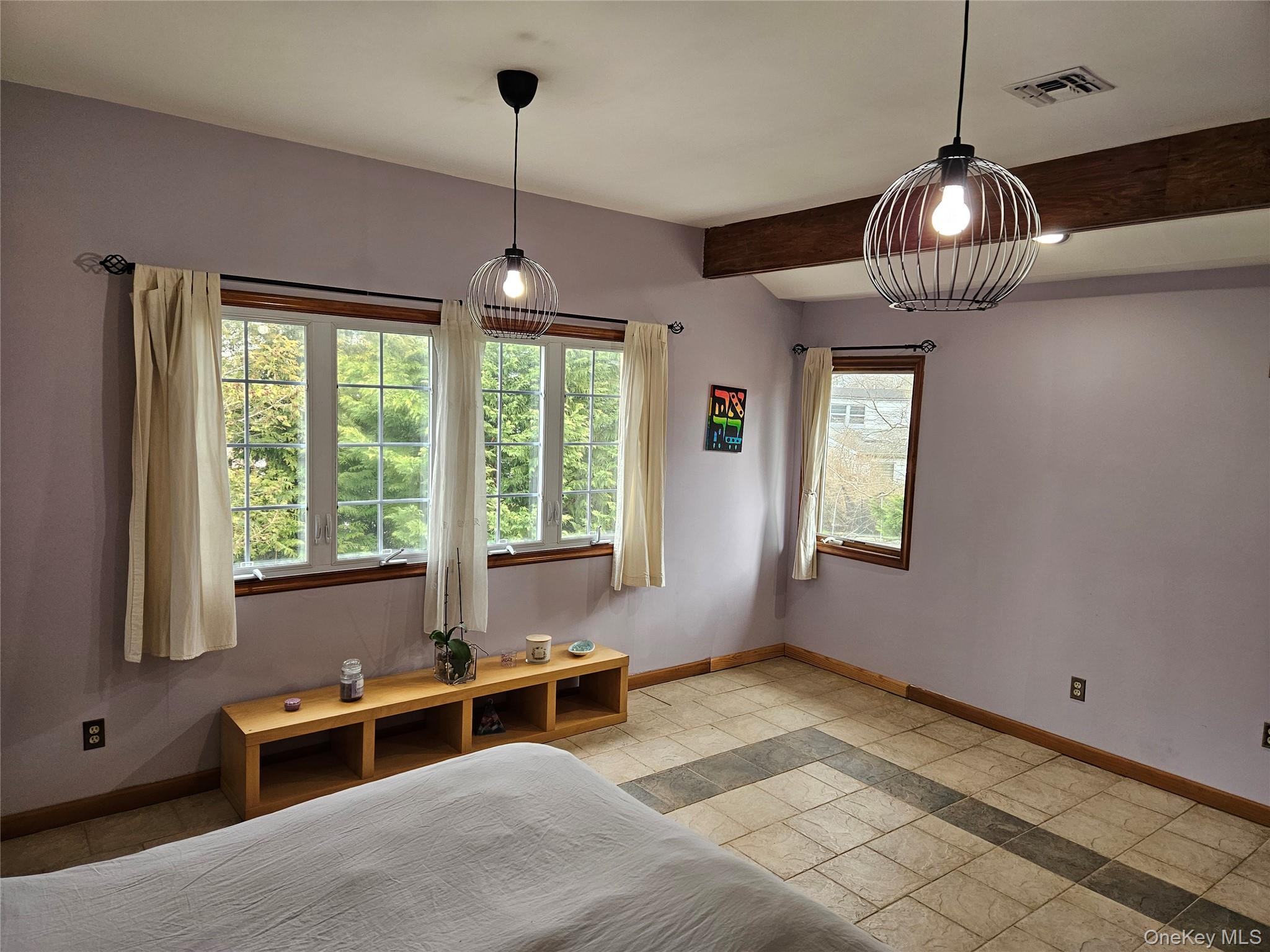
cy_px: 476
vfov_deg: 58.9
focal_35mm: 23
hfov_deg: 73.9
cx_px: 635
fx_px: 844
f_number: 1.8
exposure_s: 1/120
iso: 160
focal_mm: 5.4
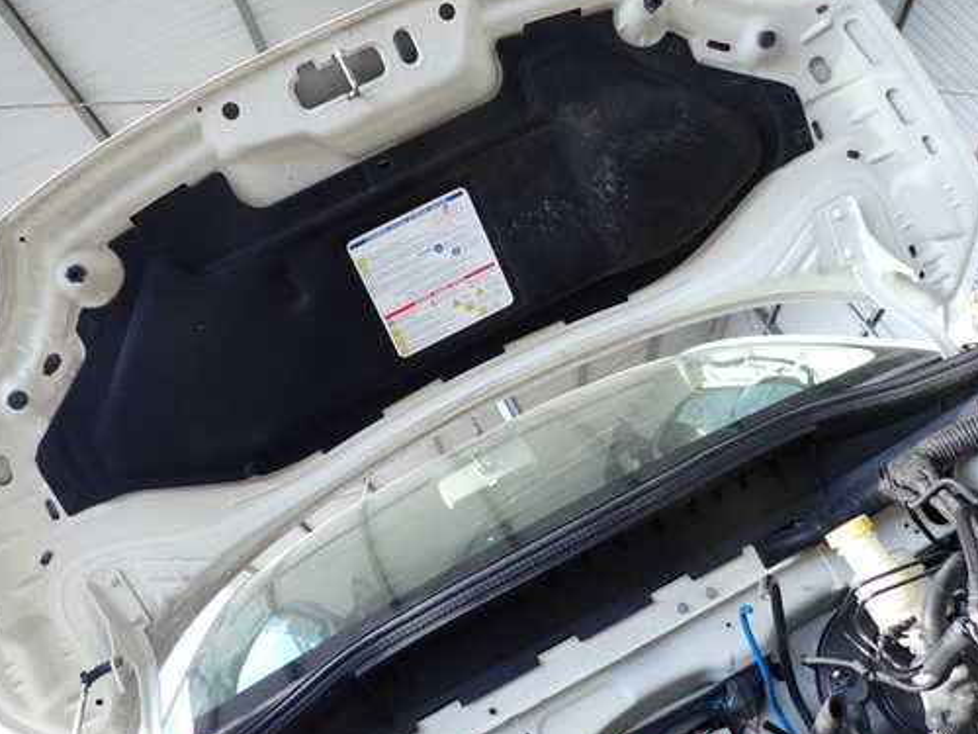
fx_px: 848
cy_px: 354
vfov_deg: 46.8
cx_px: 448
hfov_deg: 59.9
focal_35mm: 30
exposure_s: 1/125
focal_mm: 4.5
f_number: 2
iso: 100
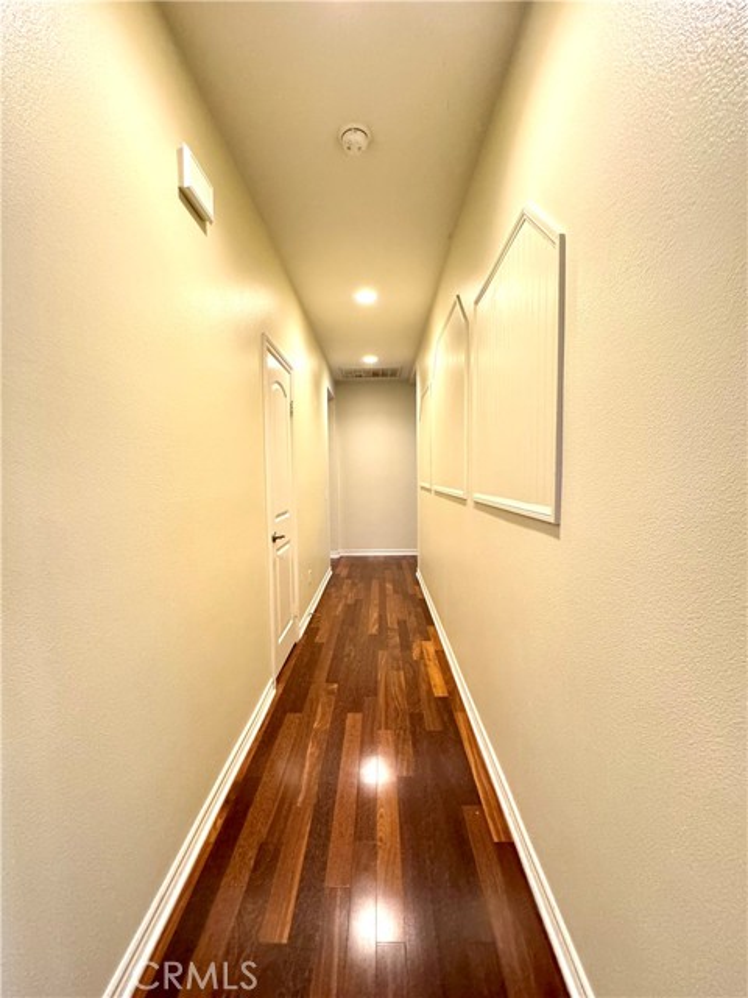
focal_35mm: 14
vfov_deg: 102.1
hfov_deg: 85.7
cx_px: 374
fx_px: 403
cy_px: 499
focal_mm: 2.22
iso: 800
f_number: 2.2
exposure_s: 1/60
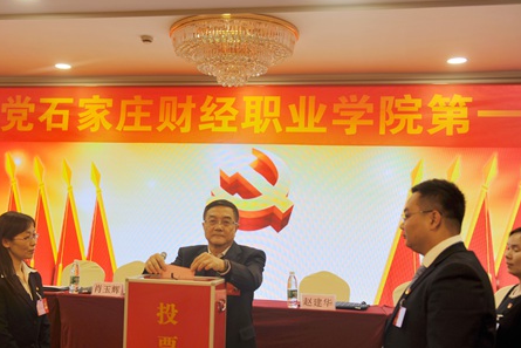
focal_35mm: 44
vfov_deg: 30.5
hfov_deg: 44.2
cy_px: 207
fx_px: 637
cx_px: 201
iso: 200
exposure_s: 1/60
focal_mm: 35
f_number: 4
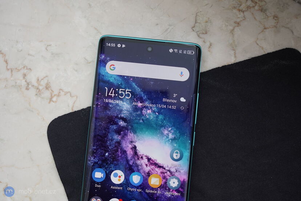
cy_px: 100
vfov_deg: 27.5
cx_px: 150
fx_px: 410
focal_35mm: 49
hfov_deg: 40.3
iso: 3200
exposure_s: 1/250
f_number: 8
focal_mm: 49
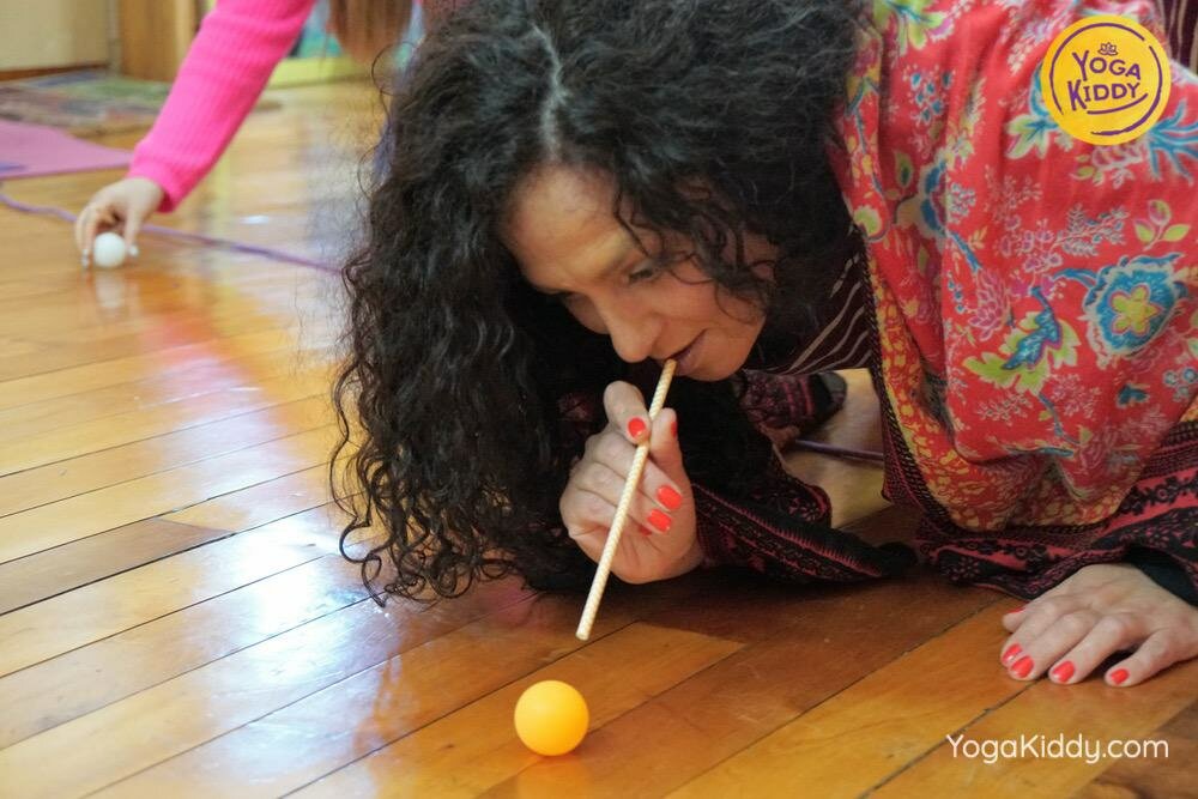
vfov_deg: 19.7
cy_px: 400
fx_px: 2296
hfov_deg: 29.2
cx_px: 599
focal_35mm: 69
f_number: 4
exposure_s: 1/125
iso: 6400
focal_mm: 46
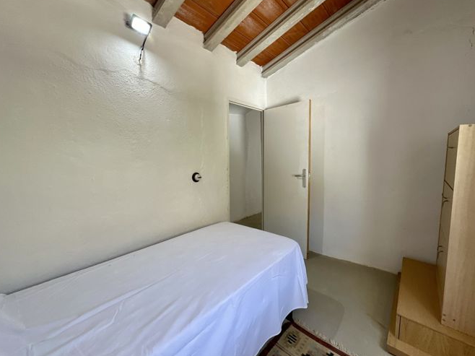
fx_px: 206
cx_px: 246
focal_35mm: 15
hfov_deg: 98.2
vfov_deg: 81.6
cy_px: 168
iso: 160
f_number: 2.2
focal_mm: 2.22
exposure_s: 1/100
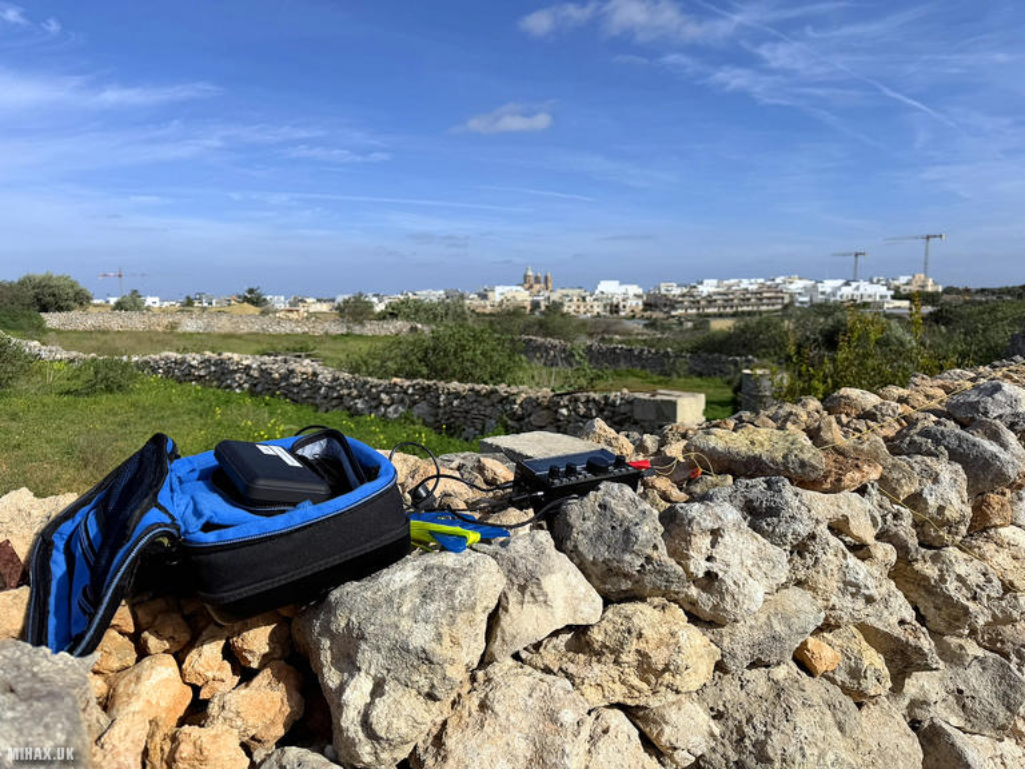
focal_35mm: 24
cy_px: 384
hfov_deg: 71.6
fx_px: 711
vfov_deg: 56.8
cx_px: 512
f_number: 1.78
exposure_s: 1/8130
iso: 80
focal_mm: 6.76
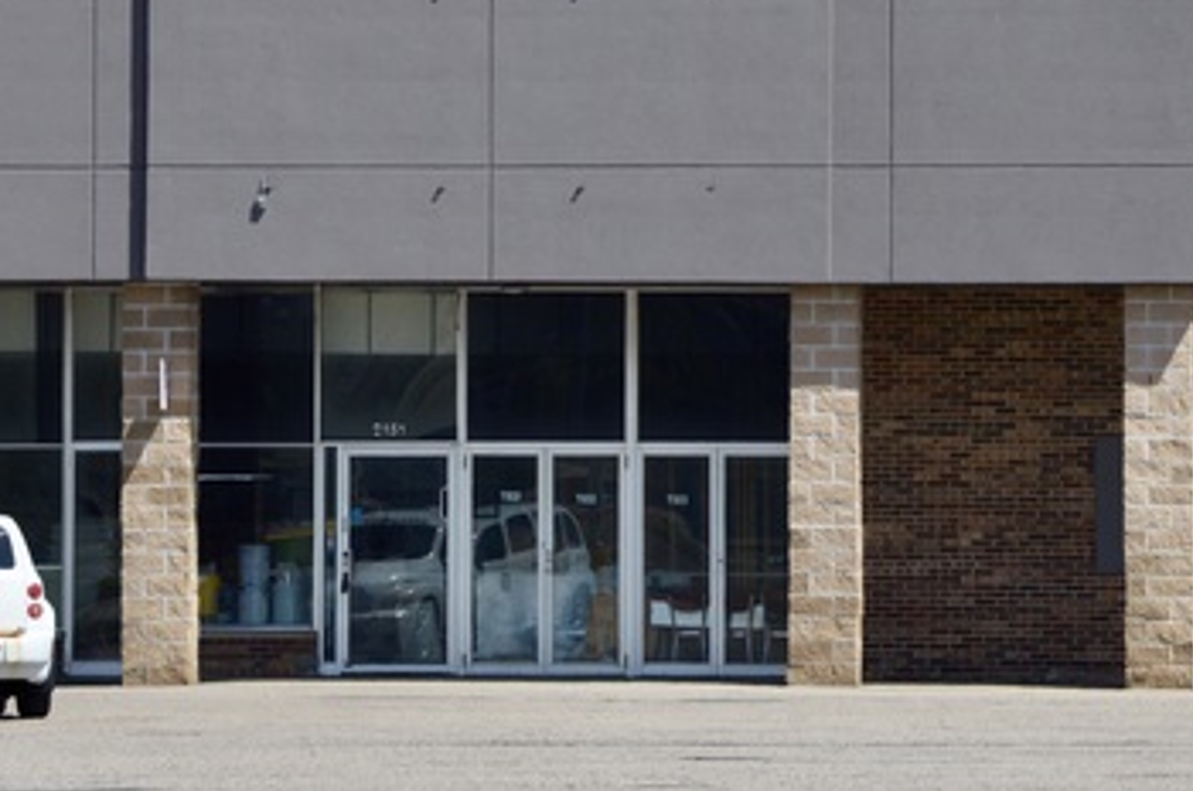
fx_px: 11343
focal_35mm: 343
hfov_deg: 6.0
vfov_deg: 4.0
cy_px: 182
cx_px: 532
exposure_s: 1/250
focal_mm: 125
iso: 100
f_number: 8
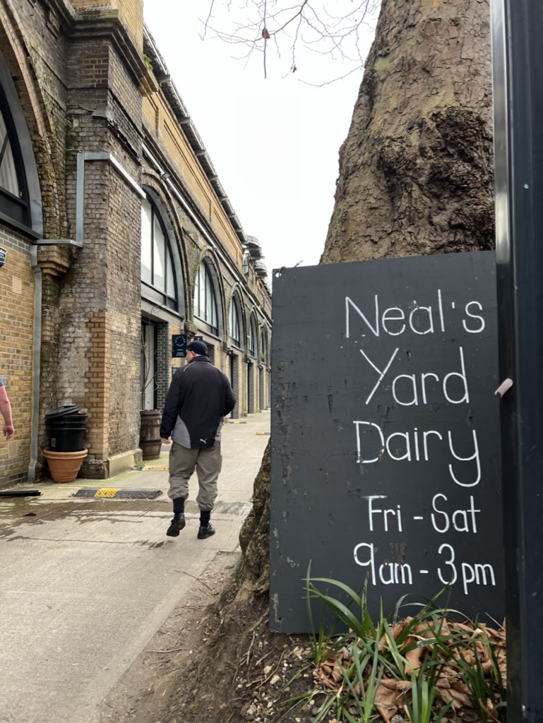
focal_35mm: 26
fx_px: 543
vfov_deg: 67.3
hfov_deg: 53.1
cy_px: 362
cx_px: 272
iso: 50
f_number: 1.5
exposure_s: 1/371
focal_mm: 5.7
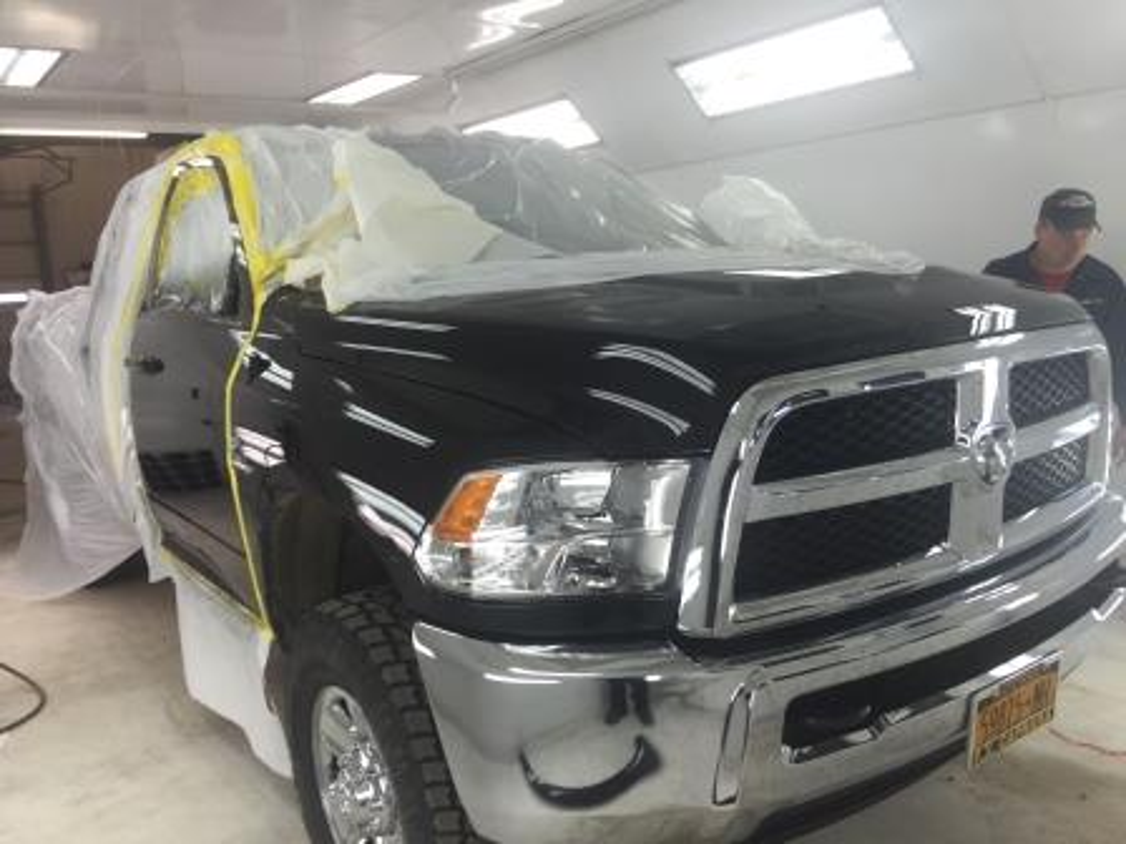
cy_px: 422
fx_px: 943
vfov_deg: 48.2
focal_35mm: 29
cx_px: 563
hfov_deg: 61.7
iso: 40
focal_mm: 4.15
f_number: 2.2
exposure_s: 1/60
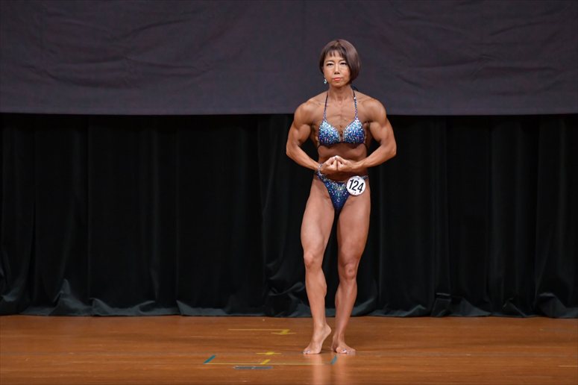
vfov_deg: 4.8
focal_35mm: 285
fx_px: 4574
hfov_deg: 7.2
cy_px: 192
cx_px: 289
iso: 4000
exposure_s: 1/400
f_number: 5.6
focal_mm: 190
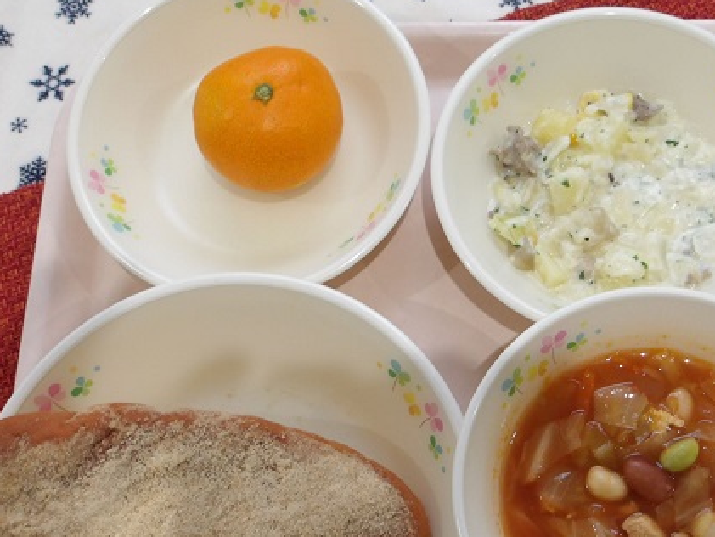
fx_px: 847
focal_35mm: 41
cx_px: 459
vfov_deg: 35.0
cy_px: 335
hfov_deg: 45.3
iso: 133
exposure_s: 1/30
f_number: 3
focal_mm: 4.9
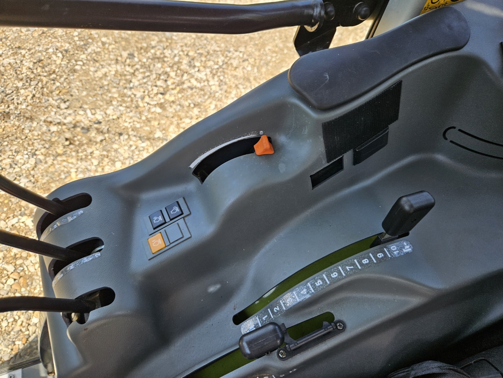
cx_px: 252
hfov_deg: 73.9
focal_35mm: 23
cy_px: 189
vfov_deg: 58.9
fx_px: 334
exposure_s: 1/194
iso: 25
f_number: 1.8
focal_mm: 5.4
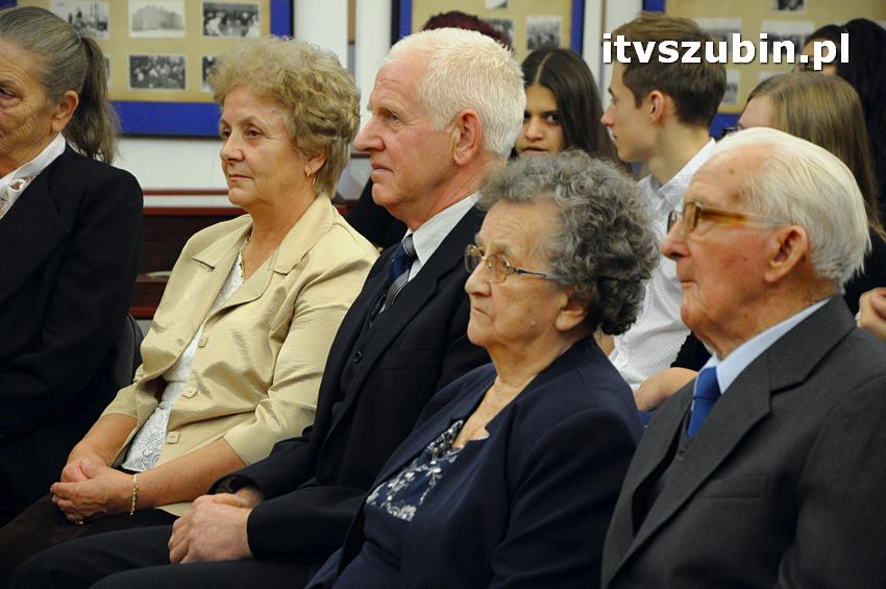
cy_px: 294
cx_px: 443
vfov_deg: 8.7
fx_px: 3872
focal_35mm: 158
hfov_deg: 13.1
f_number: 5.6
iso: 2500
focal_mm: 105
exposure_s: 1/80
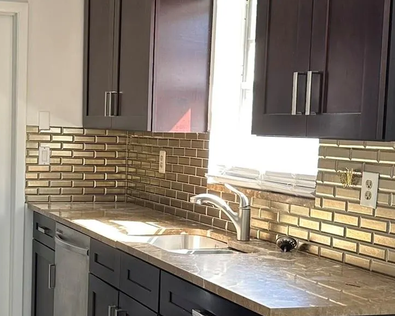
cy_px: 208
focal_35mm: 66
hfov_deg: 28.0
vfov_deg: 23.1
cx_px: 71
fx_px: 772
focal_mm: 6.86
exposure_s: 1/60
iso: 125
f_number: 1.78
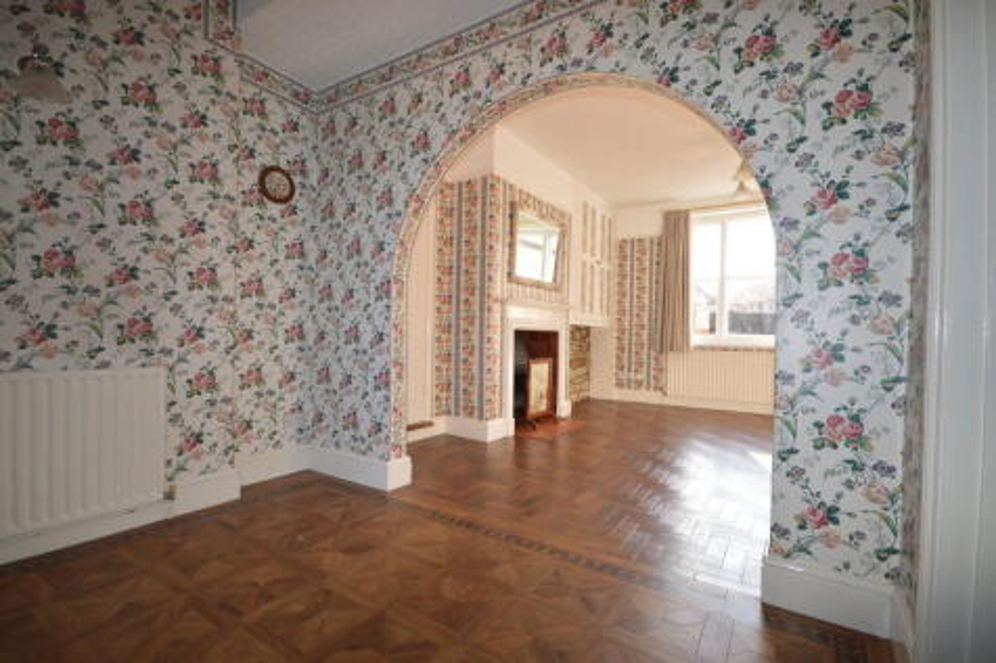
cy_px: 332
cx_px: 498
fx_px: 415
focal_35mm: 15
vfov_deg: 77.3
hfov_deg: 100.4
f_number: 4
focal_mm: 10
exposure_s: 1/125
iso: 360
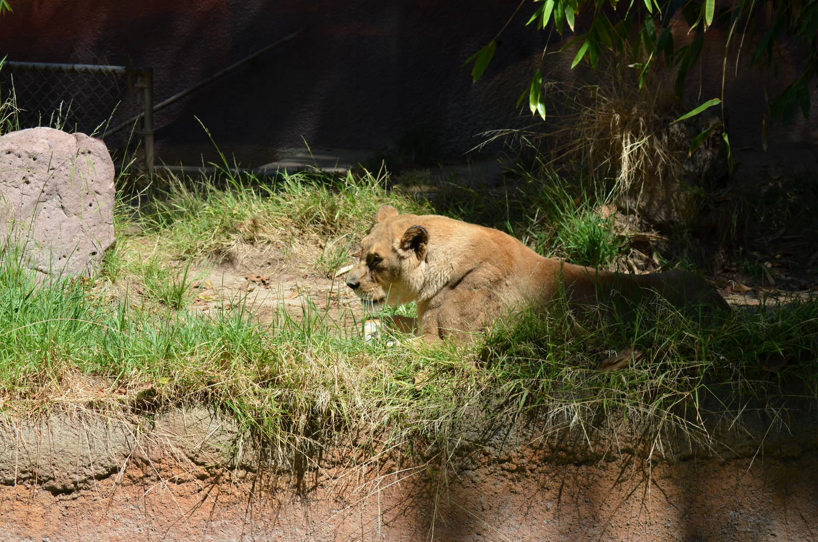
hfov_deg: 19.5
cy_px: 271
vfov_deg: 13.0
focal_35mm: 105
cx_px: 409
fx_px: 2381
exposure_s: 1/640
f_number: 6.3
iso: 200
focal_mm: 70
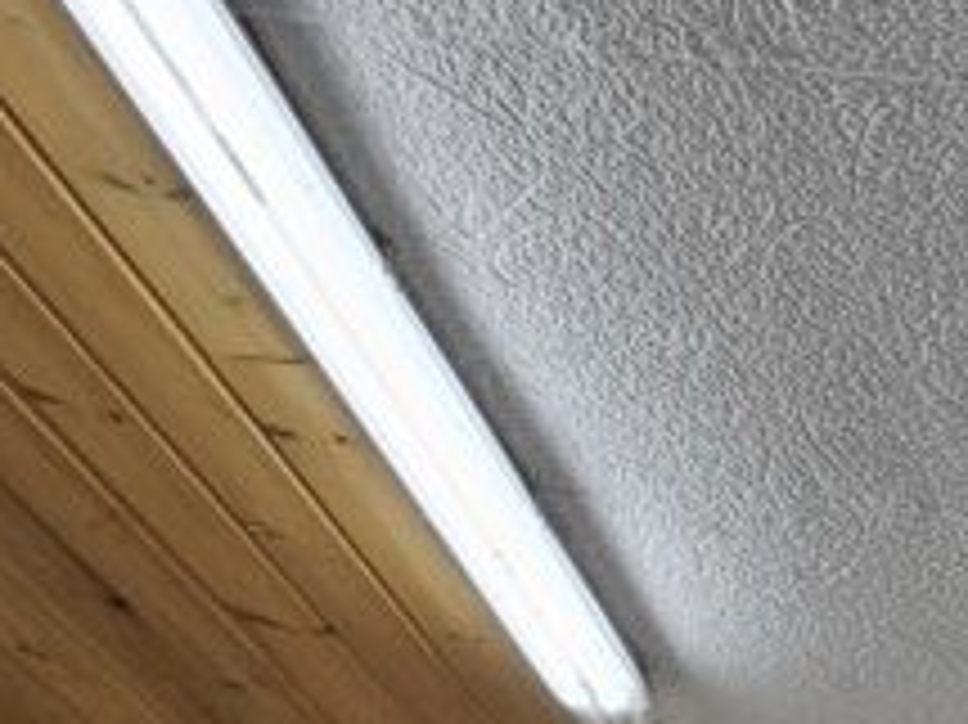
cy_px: 1551
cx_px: 1688
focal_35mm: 62
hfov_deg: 21.7
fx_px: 1733
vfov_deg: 16.3
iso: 80
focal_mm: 2.2
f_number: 2.2
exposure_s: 1/100
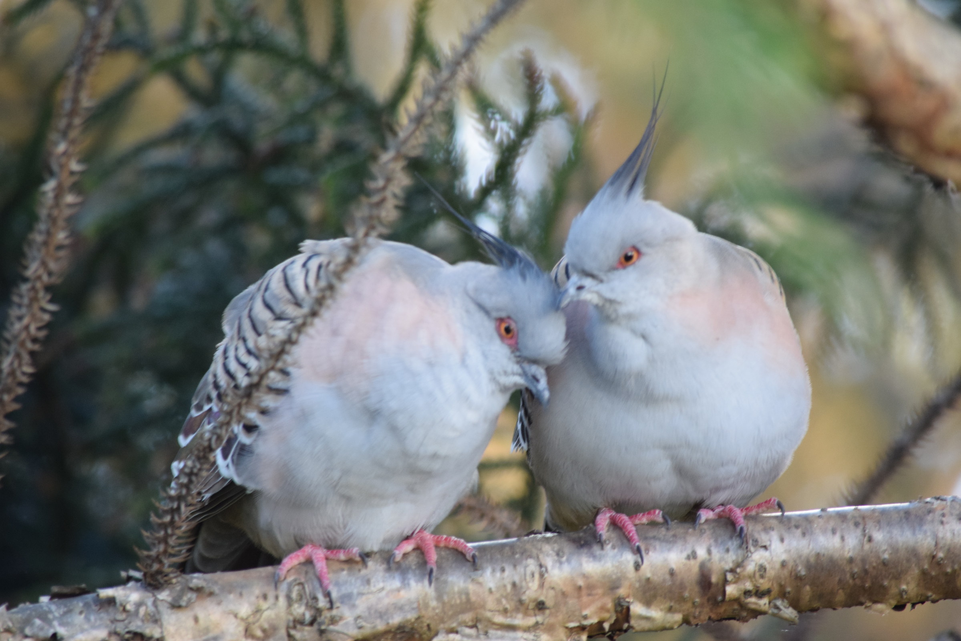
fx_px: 12012
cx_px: 480
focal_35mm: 450
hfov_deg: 4.6
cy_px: 320
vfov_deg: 3.1
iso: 1250
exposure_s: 1/125
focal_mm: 300
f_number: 5.6
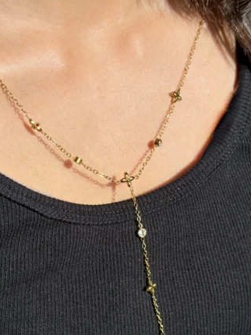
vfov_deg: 30.2
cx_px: 126
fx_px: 619
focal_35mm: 64
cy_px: 201
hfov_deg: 22.9
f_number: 1.78
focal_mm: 6.76
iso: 64
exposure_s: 1/706
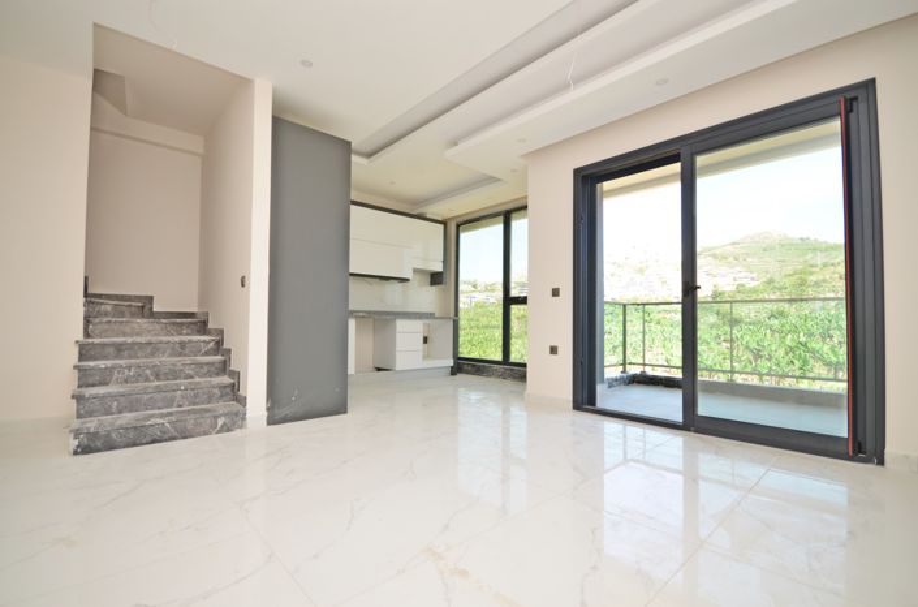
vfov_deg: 77.0
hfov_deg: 100.5
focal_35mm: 15
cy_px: 304
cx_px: 459
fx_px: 381
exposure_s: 1/100
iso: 200
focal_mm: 10
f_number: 5
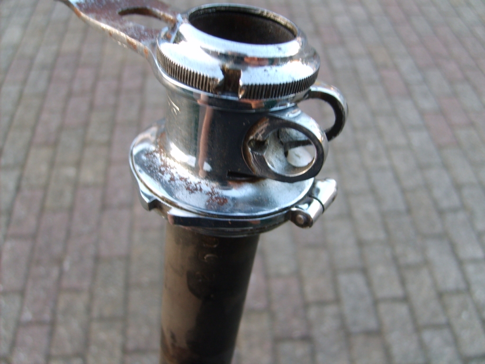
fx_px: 490
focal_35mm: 35
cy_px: 182
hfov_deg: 52.6
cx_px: 242
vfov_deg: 40.7
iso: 50
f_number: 2.8
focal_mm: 5.8
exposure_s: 1/30
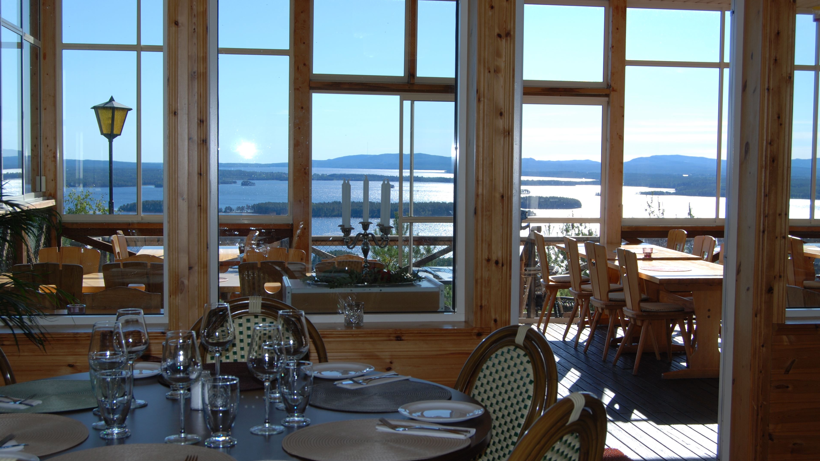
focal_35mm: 50
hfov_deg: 41.7
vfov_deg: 24.2
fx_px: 1077
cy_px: 240
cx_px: 415
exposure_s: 1/200
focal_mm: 31
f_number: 8
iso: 100
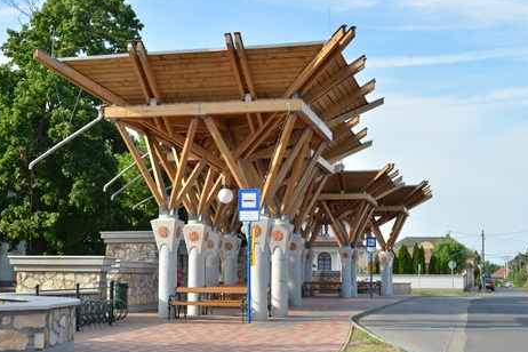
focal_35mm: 57
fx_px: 836
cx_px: 224
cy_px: 202
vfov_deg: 23.8
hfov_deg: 35.0
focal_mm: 32
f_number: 7.1
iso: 200
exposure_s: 1/320
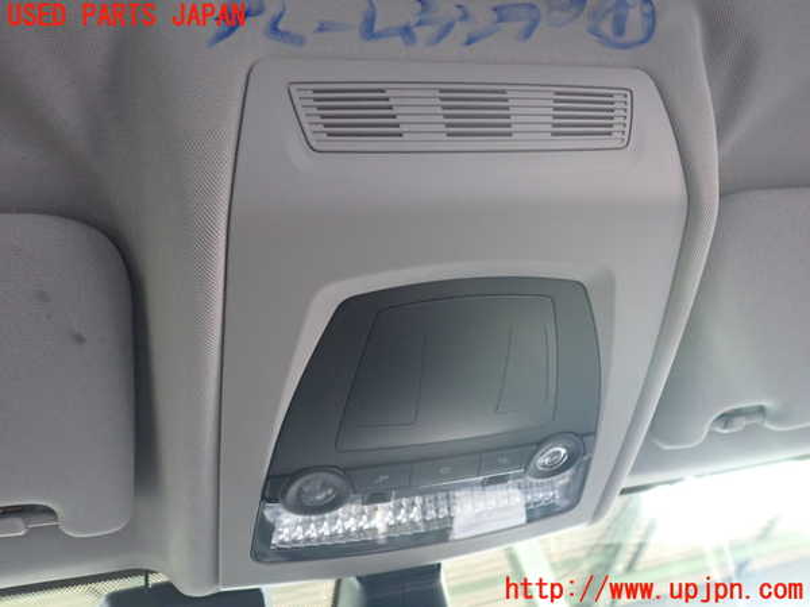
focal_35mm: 30
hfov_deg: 60.0
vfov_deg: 46.8
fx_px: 702
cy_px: 304
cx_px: 405
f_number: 2.3
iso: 640
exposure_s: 1/30
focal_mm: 5.4
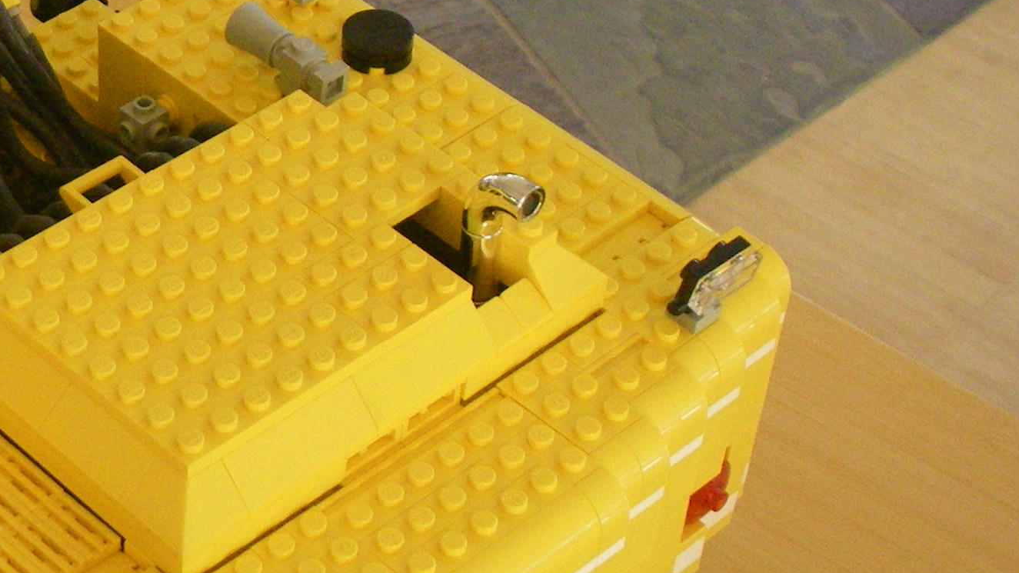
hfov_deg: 21.2
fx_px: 2594
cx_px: -86
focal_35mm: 96
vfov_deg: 12.6
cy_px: 125
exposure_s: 1/50
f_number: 3.3
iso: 250
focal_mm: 6.3
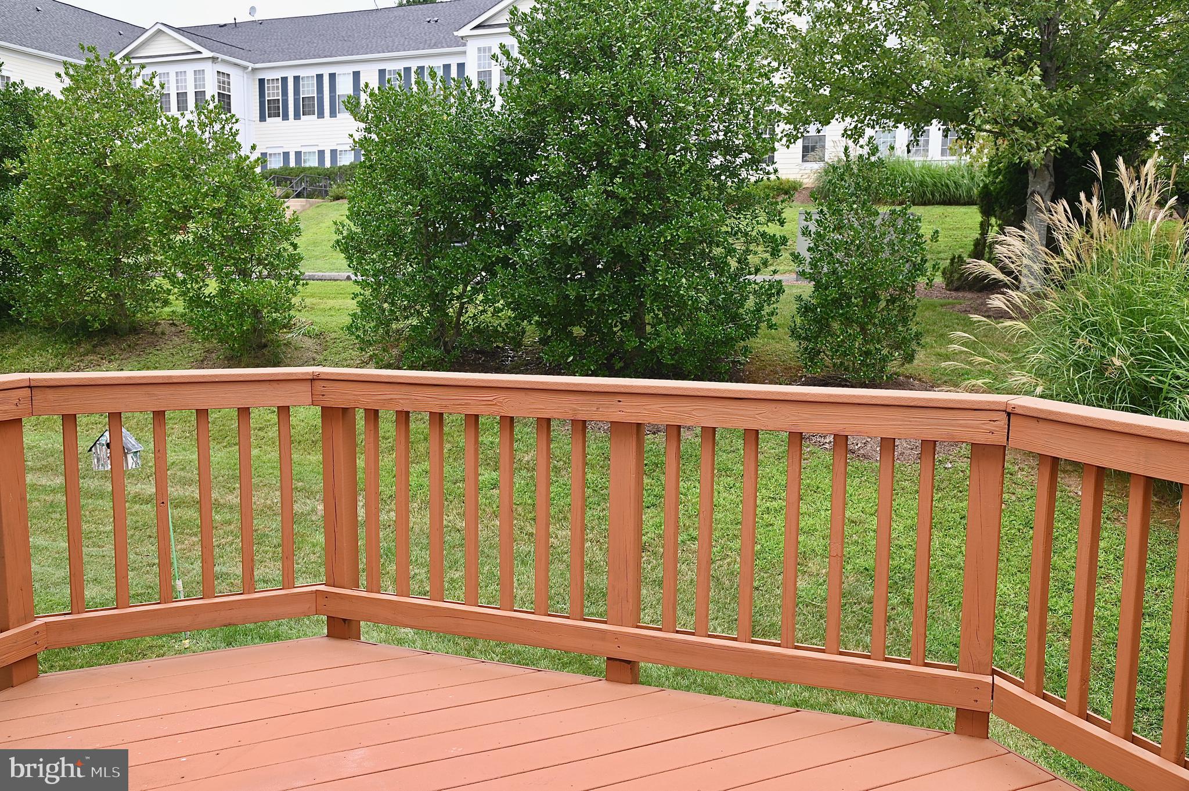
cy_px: 396
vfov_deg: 43.5
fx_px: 990
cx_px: 594
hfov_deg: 62.0
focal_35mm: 30
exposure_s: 1/30
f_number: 10
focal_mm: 30
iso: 100
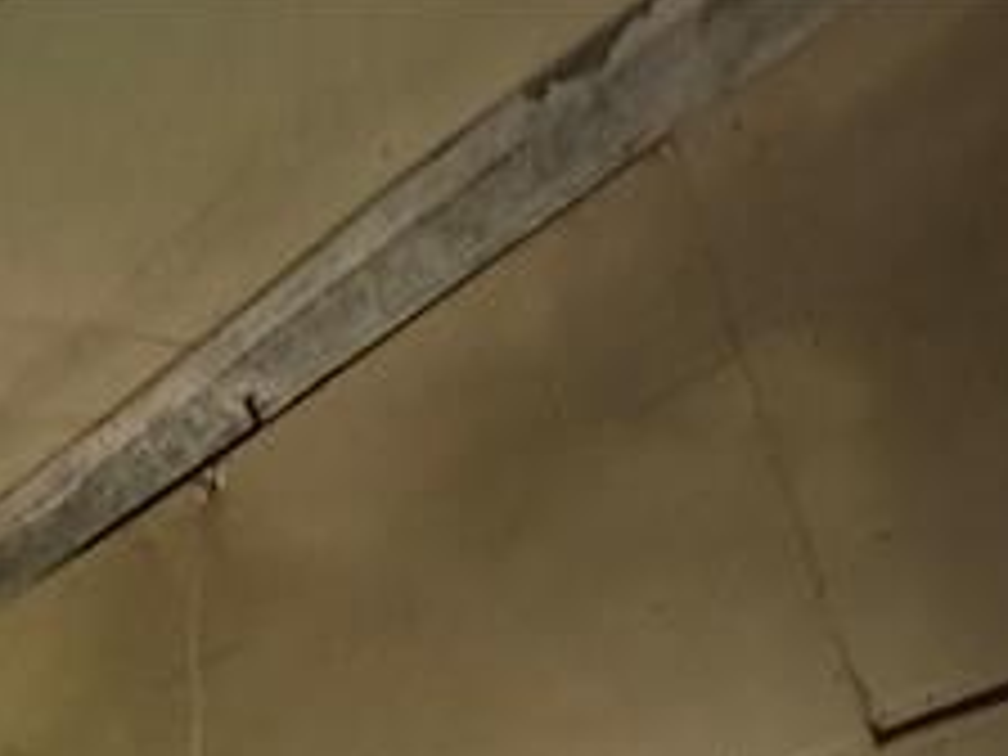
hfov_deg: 38.2
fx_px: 1398
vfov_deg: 16.4
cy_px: 1714
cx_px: 207
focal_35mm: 48
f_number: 2.2
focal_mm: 2.22
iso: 1250
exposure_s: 1/46
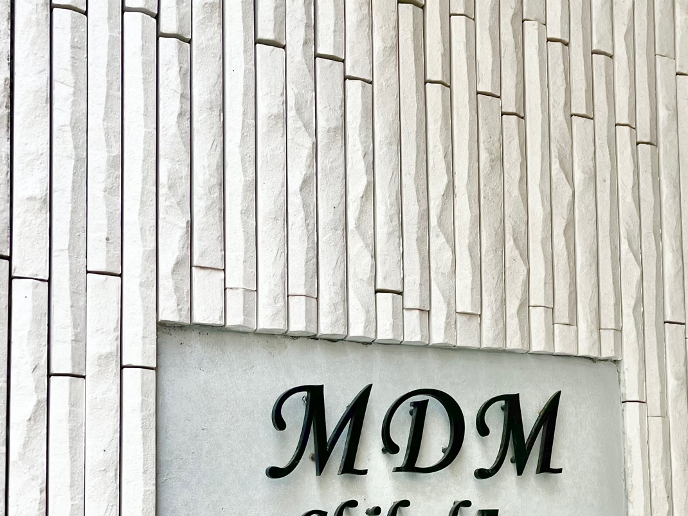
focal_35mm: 49
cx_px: 367
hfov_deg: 38.9
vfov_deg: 28.5
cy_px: 465
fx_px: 974
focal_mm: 5.1
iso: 80
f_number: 1.6
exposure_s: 1/121
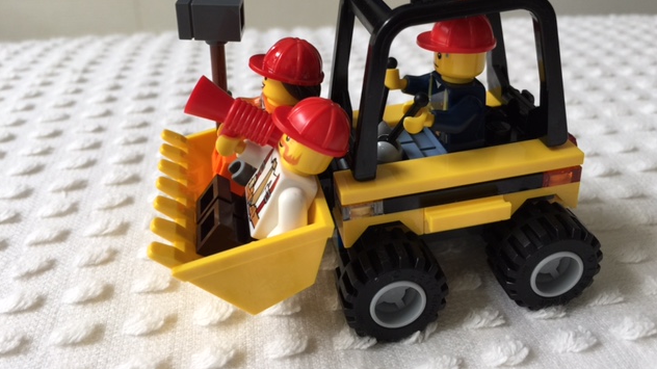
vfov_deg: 36.4
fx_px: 557
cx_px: 326
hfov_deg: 61.0
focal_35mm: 32
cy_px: 131
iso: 32
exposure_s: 1/40
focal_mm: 4.15
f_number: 2.2
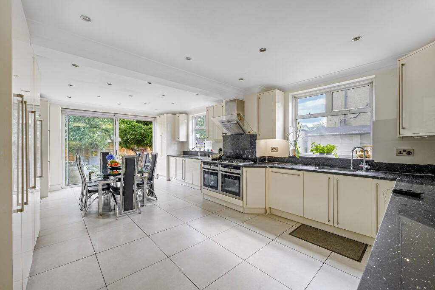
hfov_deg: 104.2
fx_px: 169
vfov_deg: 81.2
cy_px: 145
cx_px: 218
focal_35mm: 14
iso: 640
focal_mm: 14
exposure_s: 1/40
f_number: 7.1
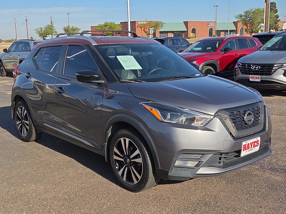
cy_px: 107
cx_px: 143
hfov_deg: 44.8
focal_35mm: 42
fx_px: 347
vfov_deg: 34.3
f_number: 1.8
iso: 25
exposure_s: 1/1667
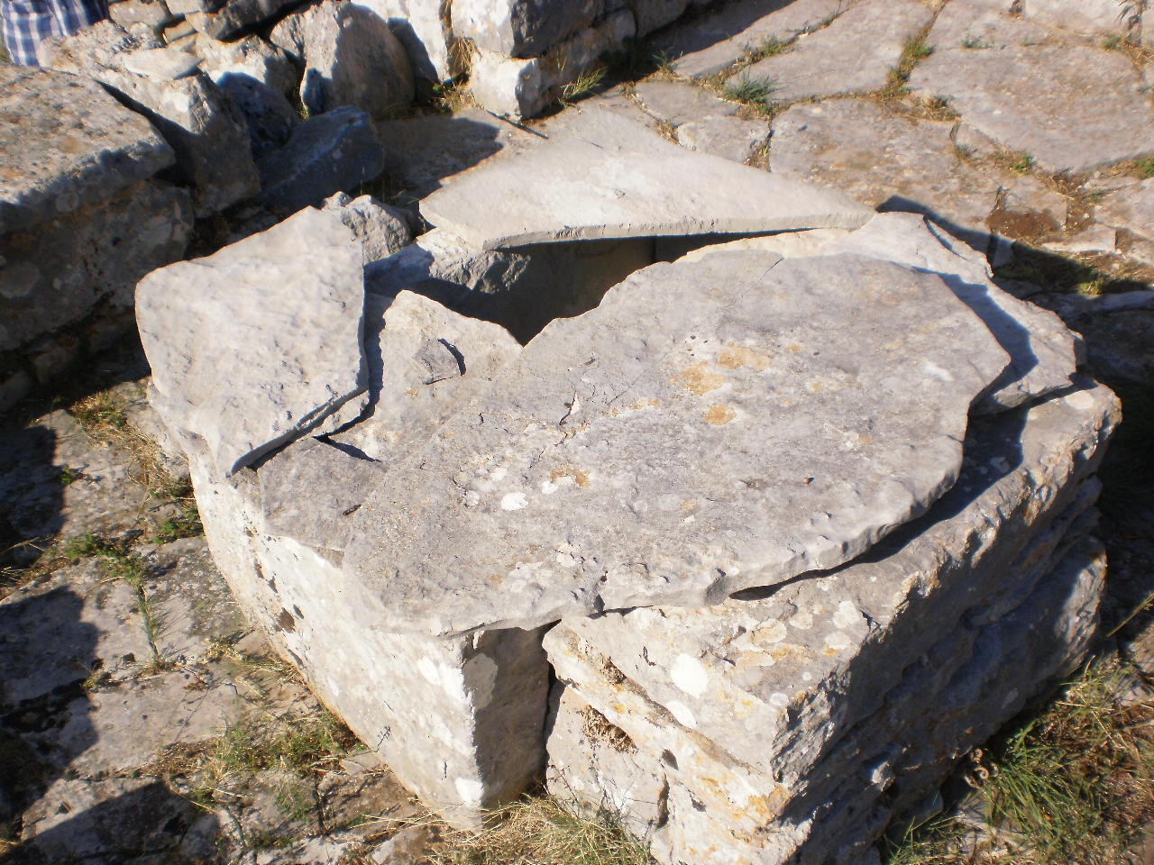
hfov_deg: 49.0
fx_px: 1267
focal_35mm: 38
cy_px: 432
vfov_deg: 37.7
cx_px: 577
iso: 100
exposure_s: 1/1250
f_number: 4.6
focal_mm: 6.3
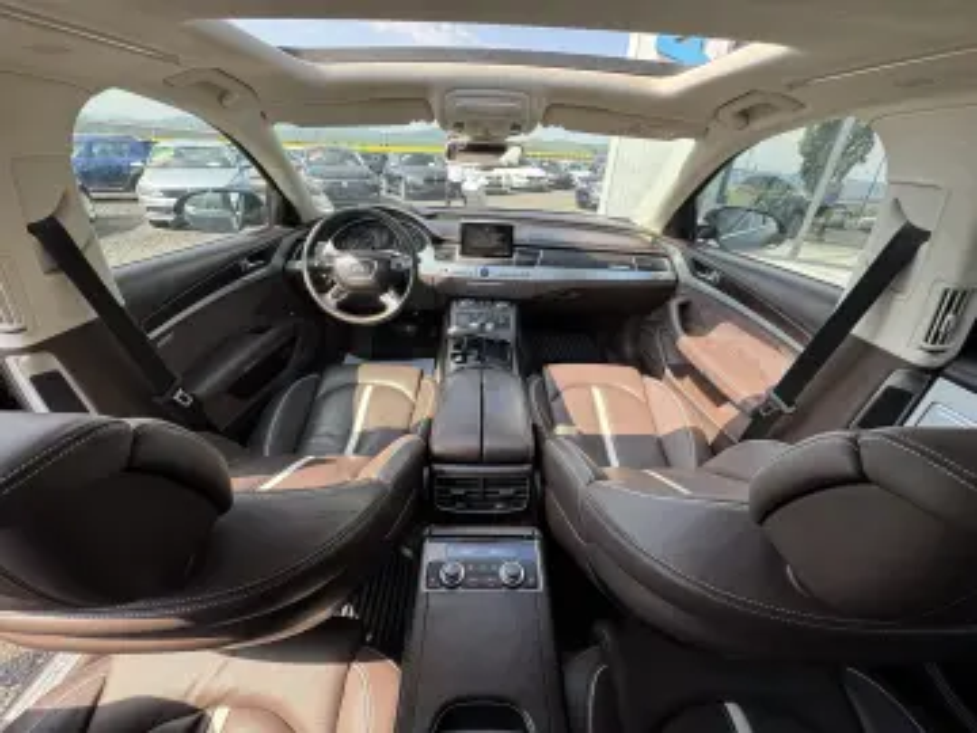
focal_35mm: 14
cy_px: 366
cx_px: 488
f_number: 2.2
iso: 40
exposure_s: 1/183
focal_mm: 2.22
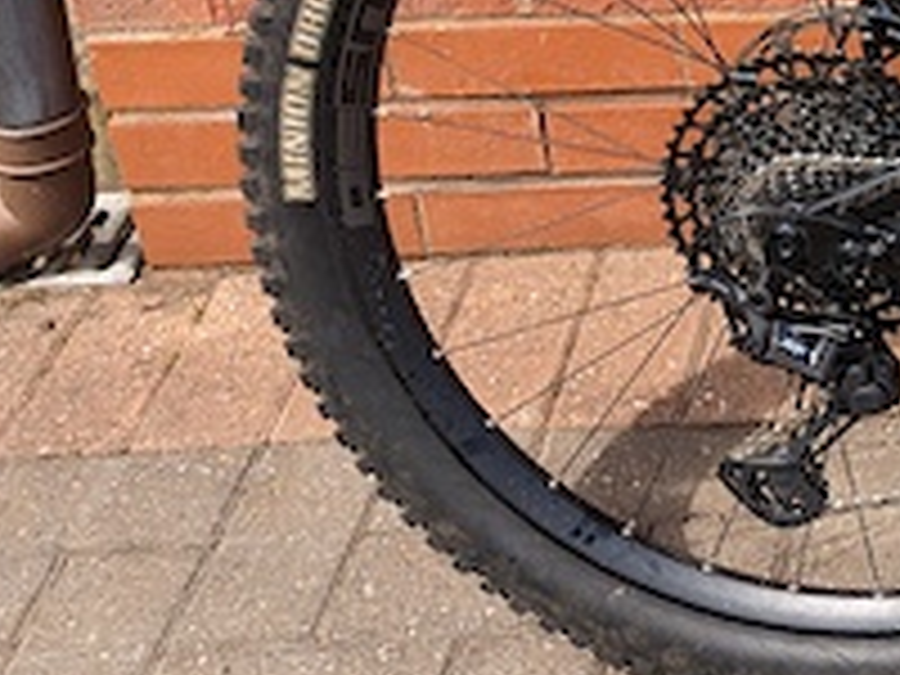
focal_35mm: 96
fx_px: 2496
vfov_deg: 14.5
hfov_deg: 17.1
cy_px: -297
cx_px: 1584
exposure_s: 1/1205
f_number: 1.85
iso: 44
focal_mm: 6.81
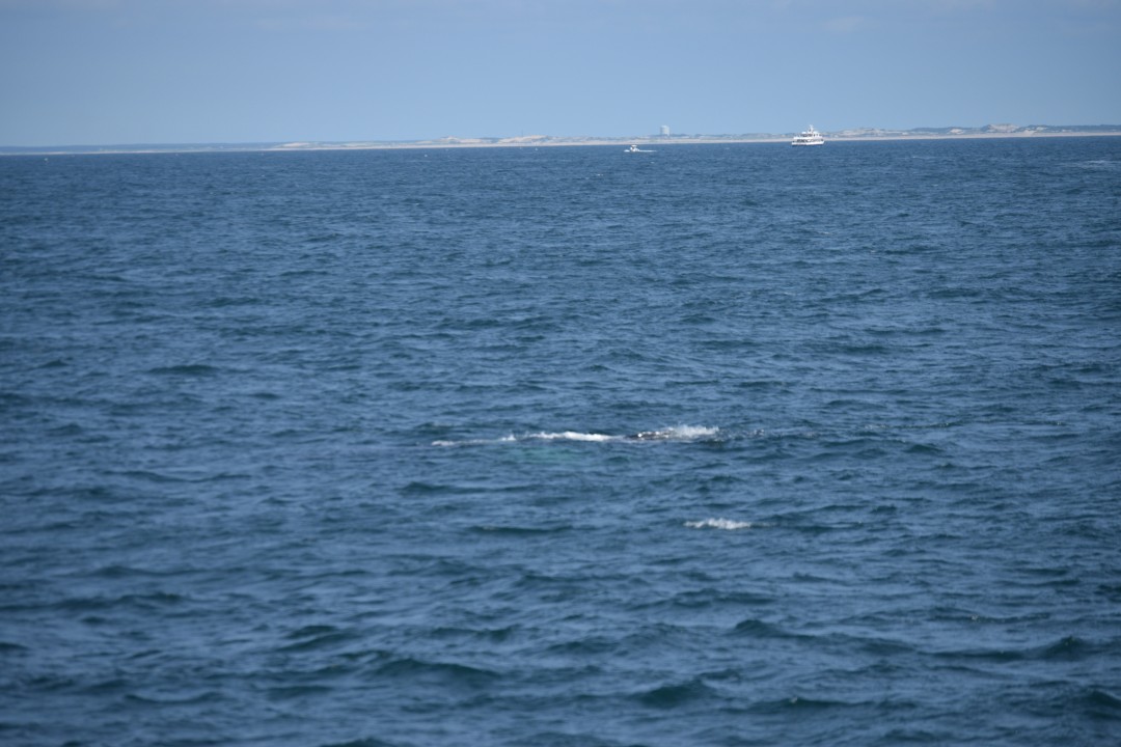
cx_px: 560
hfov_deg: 8.9
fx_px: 7239
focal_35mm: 232
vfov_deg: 5.9
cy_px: 374
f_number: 5.6
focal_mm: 155
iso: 200
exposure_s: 1/1600
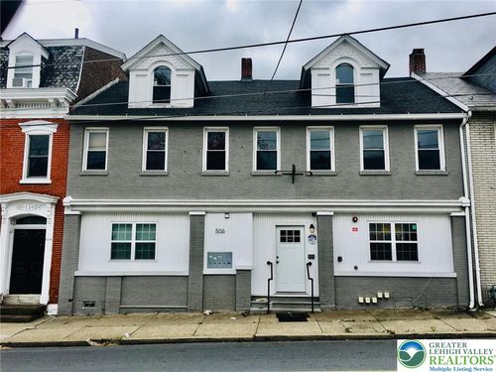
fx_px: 416
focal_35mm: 29
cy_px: 186
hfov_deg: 61.7
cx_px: 248
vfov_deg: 48.2
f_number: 2.2
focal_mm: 4.15
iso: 25
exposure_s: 1/1166
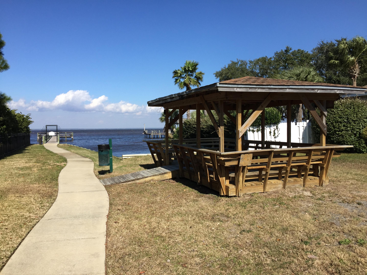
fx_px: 307
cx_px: 184
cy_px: 138
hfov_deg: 61.7
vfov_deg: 48.2
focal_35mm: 29
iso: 32
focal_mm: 4.15
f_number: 2.2
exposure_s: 1/2326
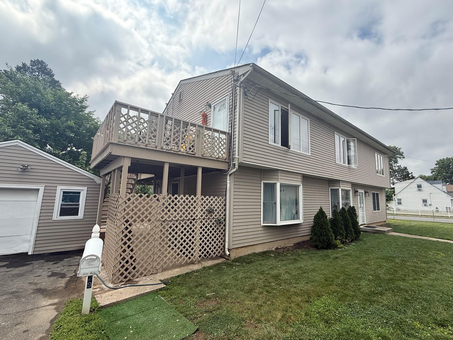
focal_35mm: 16
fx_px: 209
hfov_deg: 94.3
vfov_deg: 78.1
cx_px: 244
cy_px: 172
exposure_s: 1/1167
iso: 64
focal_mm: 2.22
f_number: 2.2
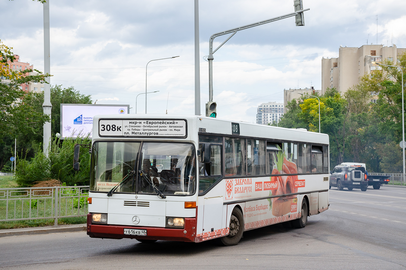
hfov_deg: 31.9
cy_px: 135
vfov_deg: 21.6
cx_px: 203
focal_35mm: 63
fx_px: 710
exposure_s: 1/400
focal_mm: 42
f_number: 7.1
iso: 250
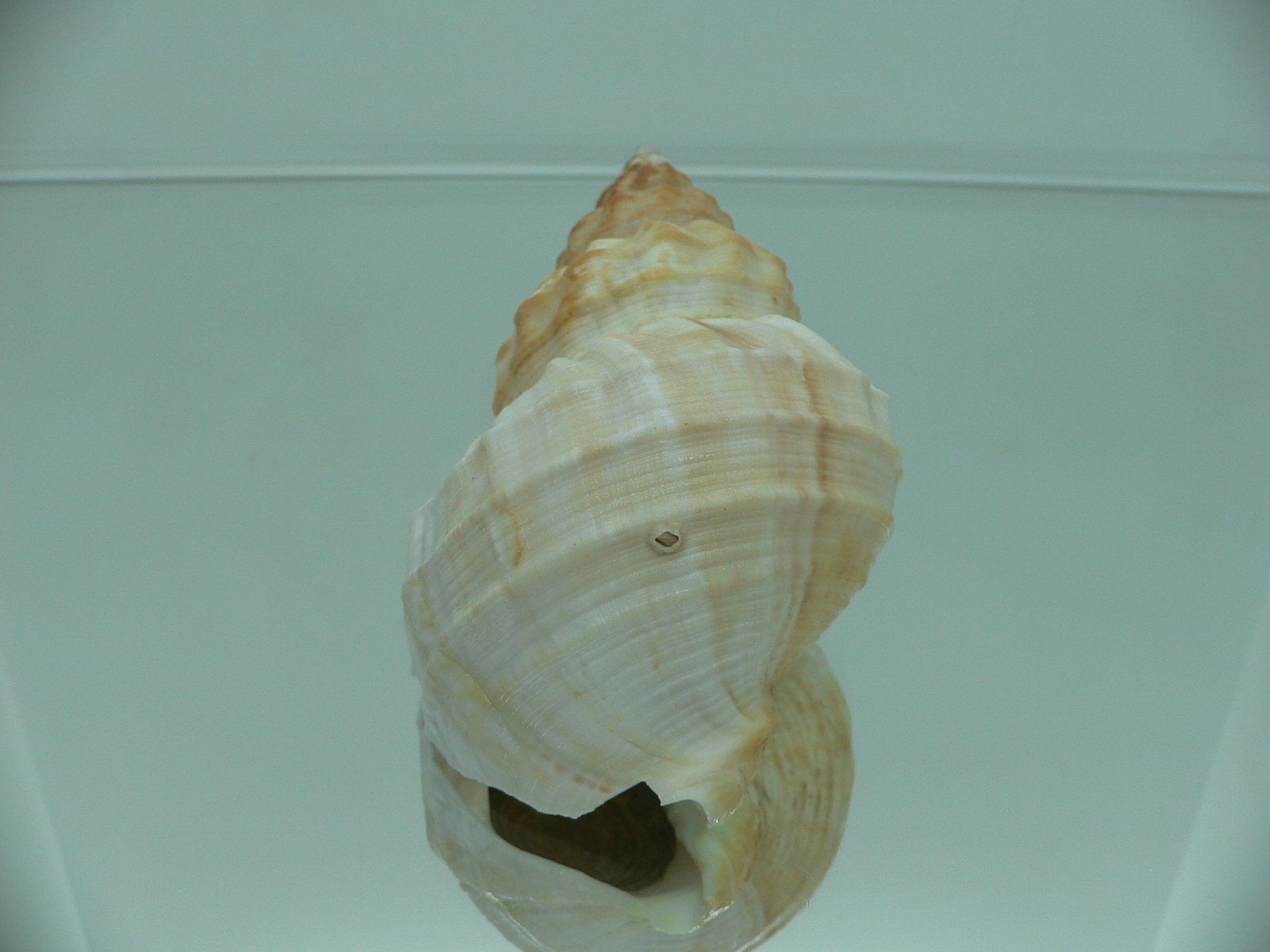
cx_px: 635
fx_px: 1284
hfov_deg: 52.6
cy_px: 476
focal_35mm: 35
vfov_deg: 40.7
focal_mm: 4.6
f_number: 2.8
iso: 80
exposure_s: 1/80
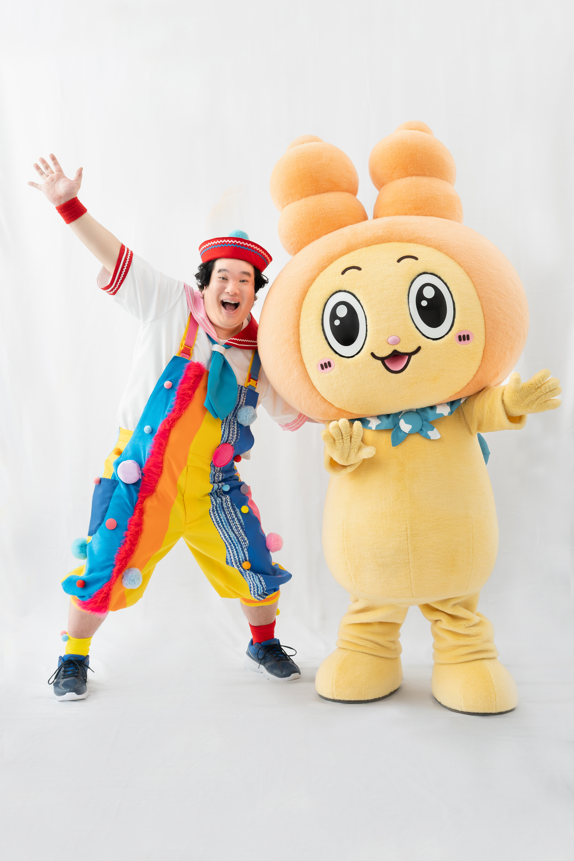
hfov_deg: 34.2
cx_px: 287
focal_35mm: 39
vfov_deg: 49.6
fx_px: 933
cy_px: 430
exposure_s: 1/125
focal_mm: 39
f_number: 8
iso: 200
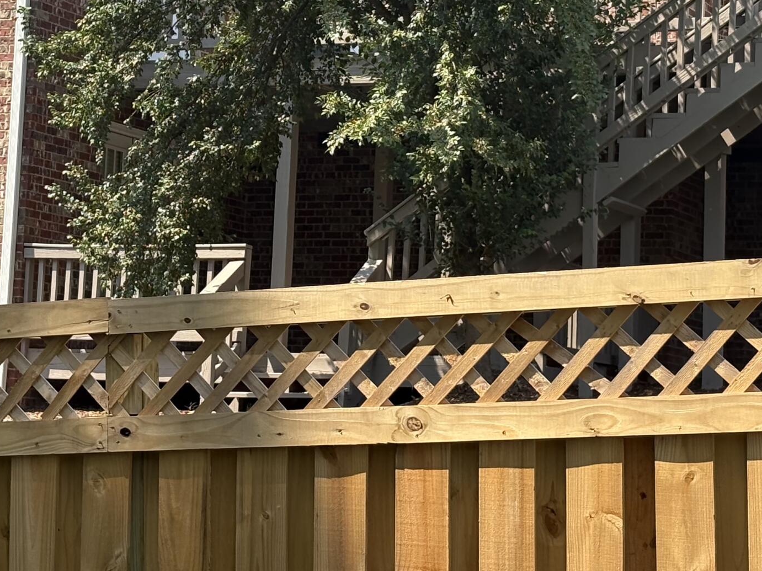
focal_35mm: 113
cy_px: 106
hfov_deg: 17.4
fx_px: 2487
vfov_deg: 13.0
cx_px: 327
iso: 32
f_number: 1.6
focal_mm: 5.96
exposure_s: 1/1048
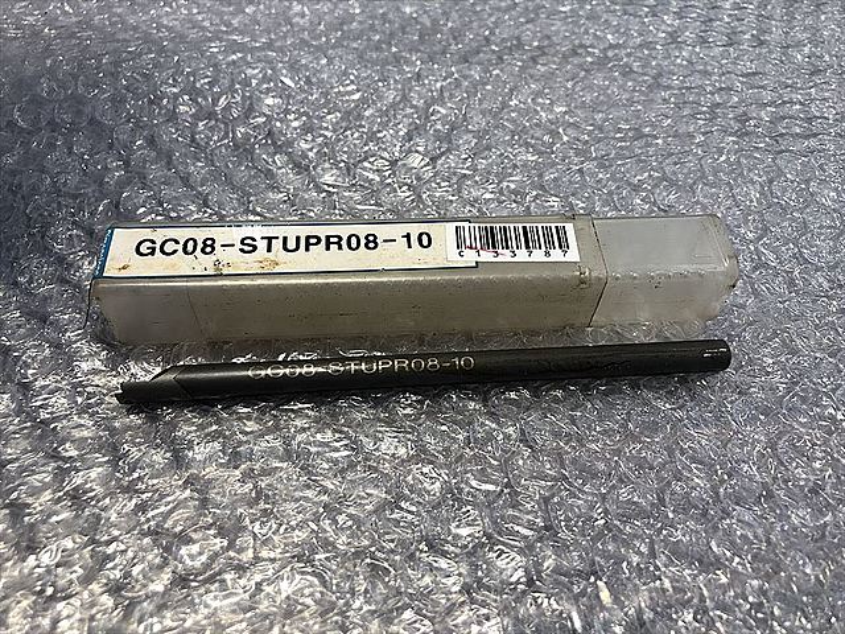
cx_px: 422
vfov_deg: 49.7
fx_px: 683
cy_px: 317
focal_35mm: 28
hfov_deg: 63.4
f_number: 1.8
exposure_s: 1/50
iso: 25
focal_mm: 3.99
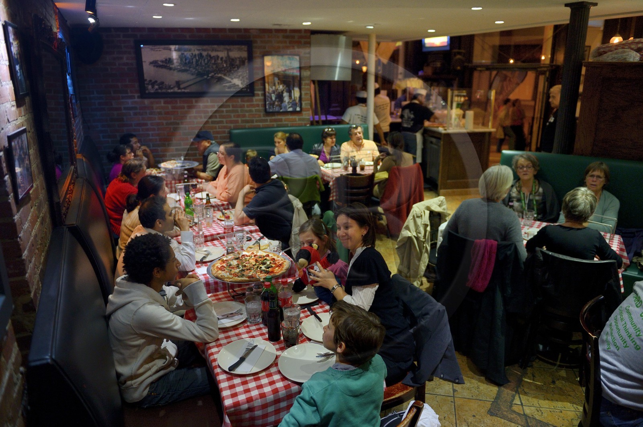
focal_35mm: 24
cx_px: 322
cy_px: 214
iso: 1600
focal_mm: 24
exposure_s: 1/125
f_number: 2.8
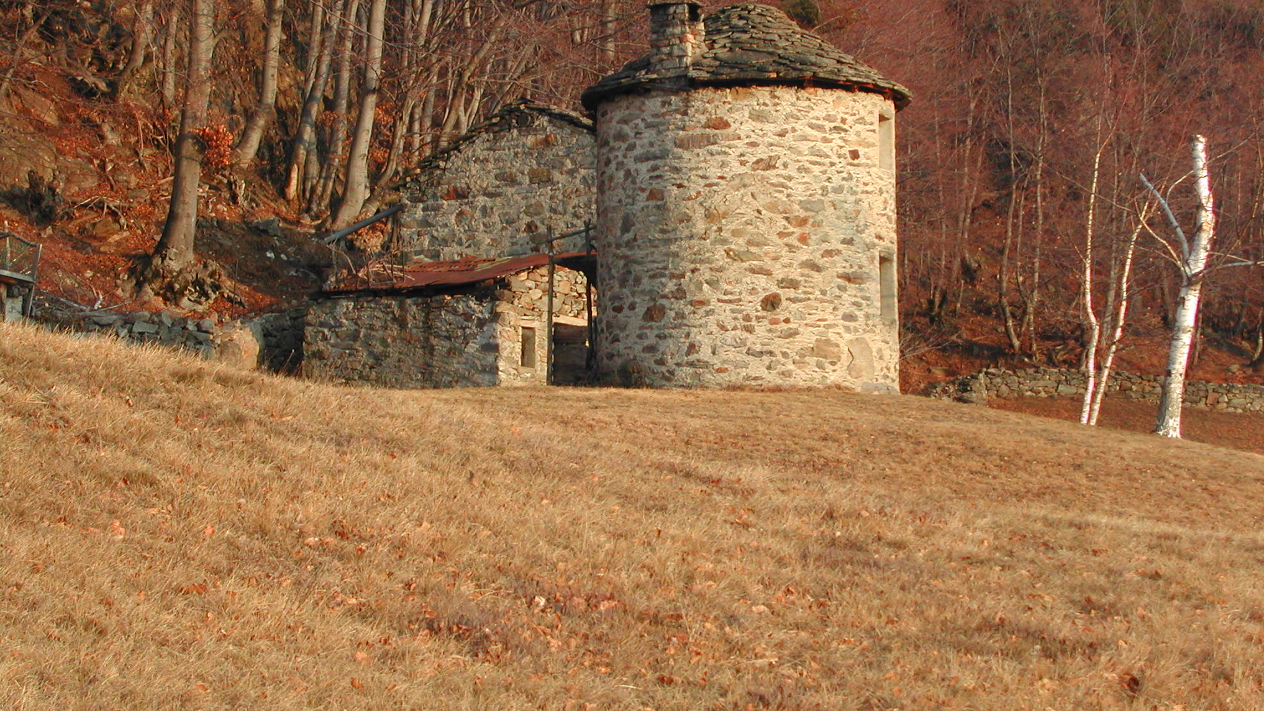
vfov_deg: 9.7
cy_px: 250
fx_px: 4190
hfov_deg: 17.2
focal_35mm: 125
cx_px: 634
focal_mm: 24
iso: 100
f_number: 4.9
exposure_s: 1/159
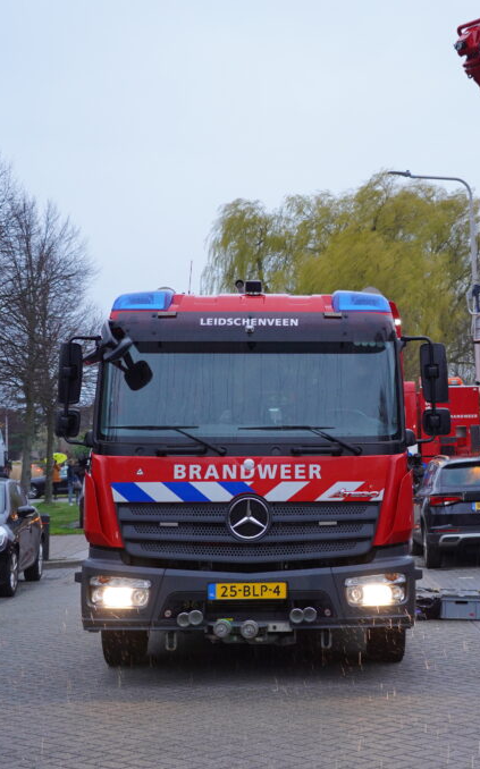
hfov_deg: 22.4
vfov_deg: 35.7
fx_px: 1195
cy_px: 385
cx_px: 394
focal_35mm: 57
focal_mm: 37
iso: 1250
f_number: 4
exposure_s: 1/100
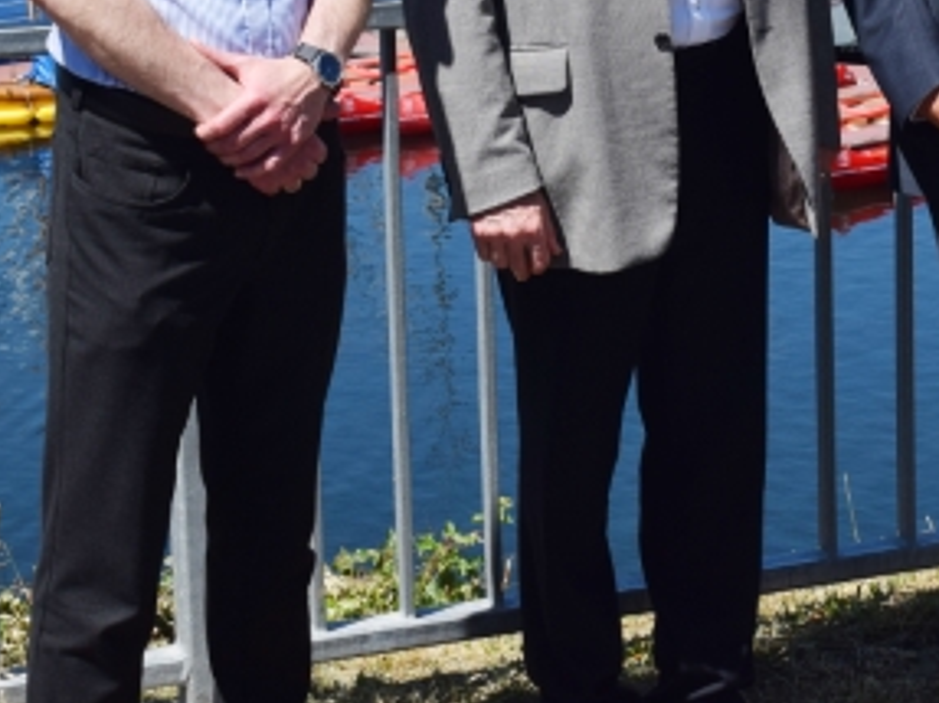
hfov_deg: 16.9
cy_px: -101
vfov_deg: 12.5
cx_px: 623
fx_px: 3145
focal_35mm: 116
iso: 200
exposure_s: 1/500
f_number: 11
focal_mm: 28
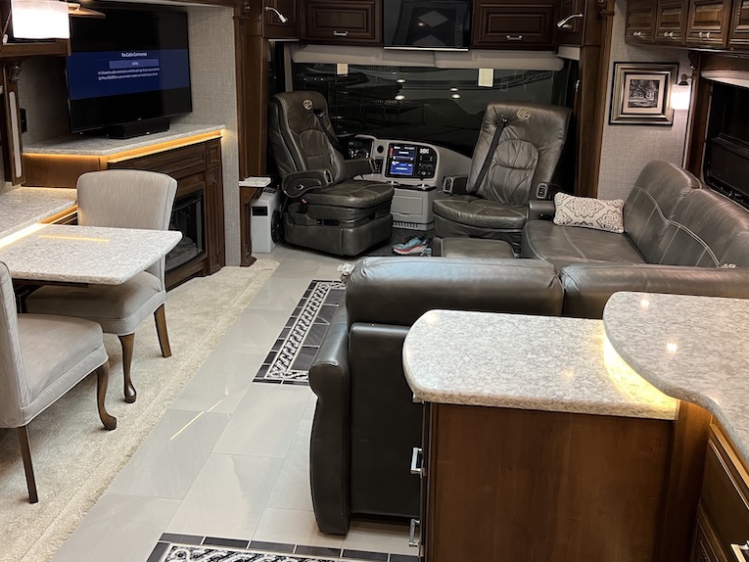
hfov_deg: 53.9
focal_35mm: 34
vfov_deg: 41.4
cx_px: 384
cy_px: 198
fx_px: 736
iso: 200
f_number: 1.5
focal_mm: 5.7
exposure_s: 1/60
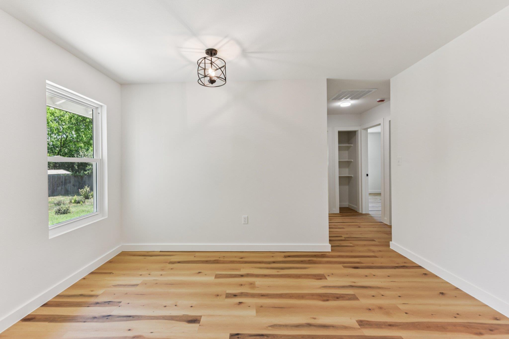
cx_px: 254
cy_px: 170
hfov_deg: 104.2
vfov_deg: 81.2
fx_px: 198
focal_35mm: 14
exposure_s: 1/13
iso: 100
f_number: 8
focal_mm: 14
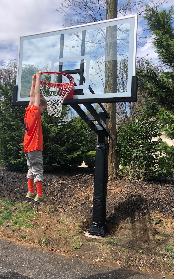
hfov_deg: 41.8
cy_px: 139
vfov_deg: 62.9
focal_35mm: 30
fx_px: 228
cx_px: 84
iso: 20
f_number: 1.8
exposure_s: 1/1453
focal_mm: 3.99
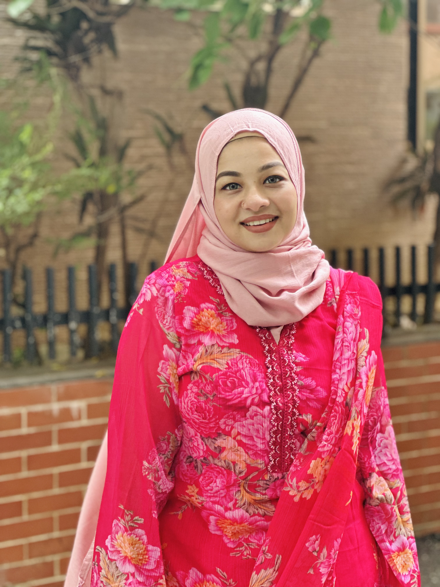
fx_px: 1305
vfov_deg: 25.3
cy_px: 294
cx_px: 220
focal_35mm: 77
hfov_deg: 19.1
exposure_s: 1/67
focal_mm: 9
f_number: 2.8
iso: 250
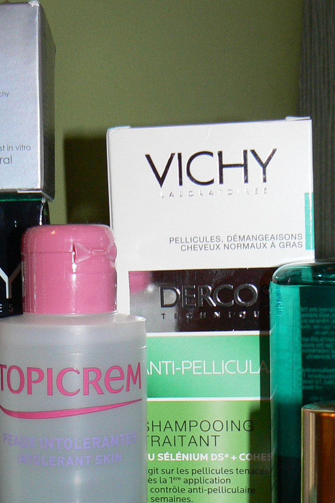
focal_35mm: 79
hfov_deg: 17.2
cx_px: 77
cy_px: 428
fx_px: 1103
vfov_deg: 25.1
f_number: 2.8
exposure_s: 1/25
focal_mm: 6
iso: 100
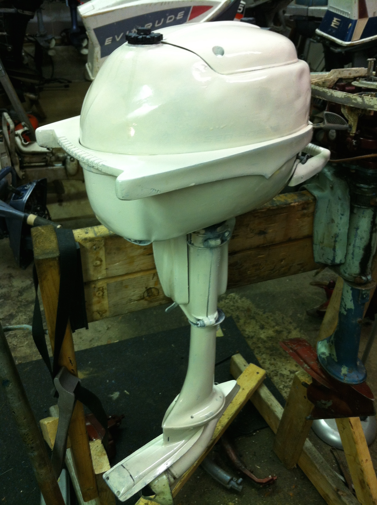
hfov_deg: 40.6
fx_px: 510
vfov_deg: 52.7
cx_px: 188
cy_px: 252
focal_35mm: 35
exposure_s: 1/15
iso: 100
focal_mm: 3.85
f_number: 2.8
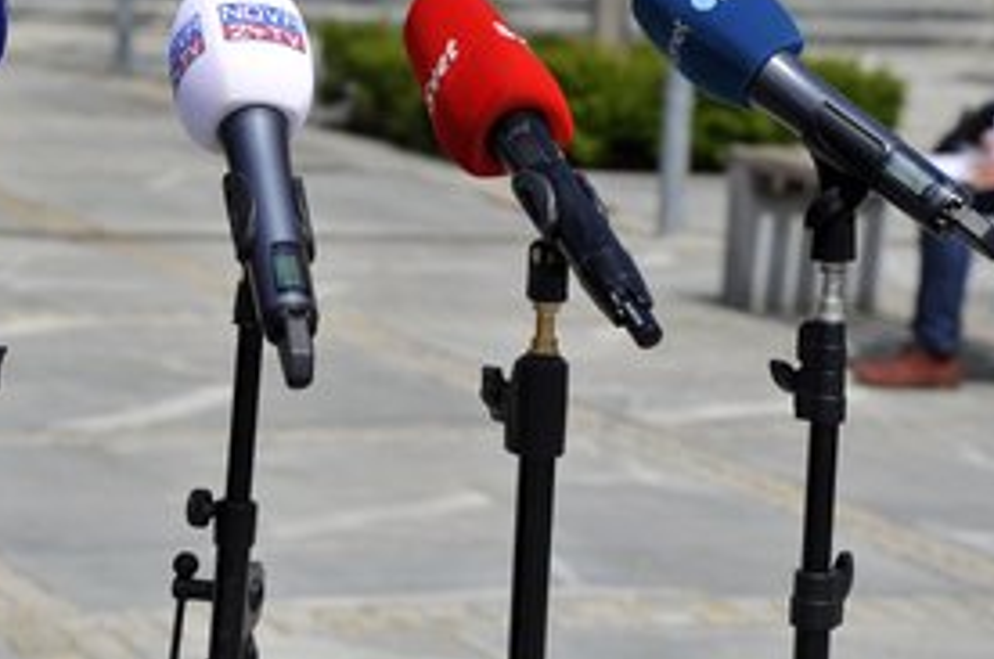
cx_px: 400
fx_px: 4245
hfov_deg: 13.3
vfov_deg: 8.9
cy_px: 220
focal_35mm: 154
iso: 200
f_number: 6.3
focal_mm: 85
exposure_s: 1/800
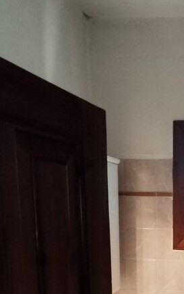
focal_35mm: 37
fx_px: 297
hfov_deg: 29.3
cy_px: 253
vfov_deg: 48.4
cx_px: 225
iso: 411
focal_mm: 1.6
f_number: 2.2
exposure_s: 1/33
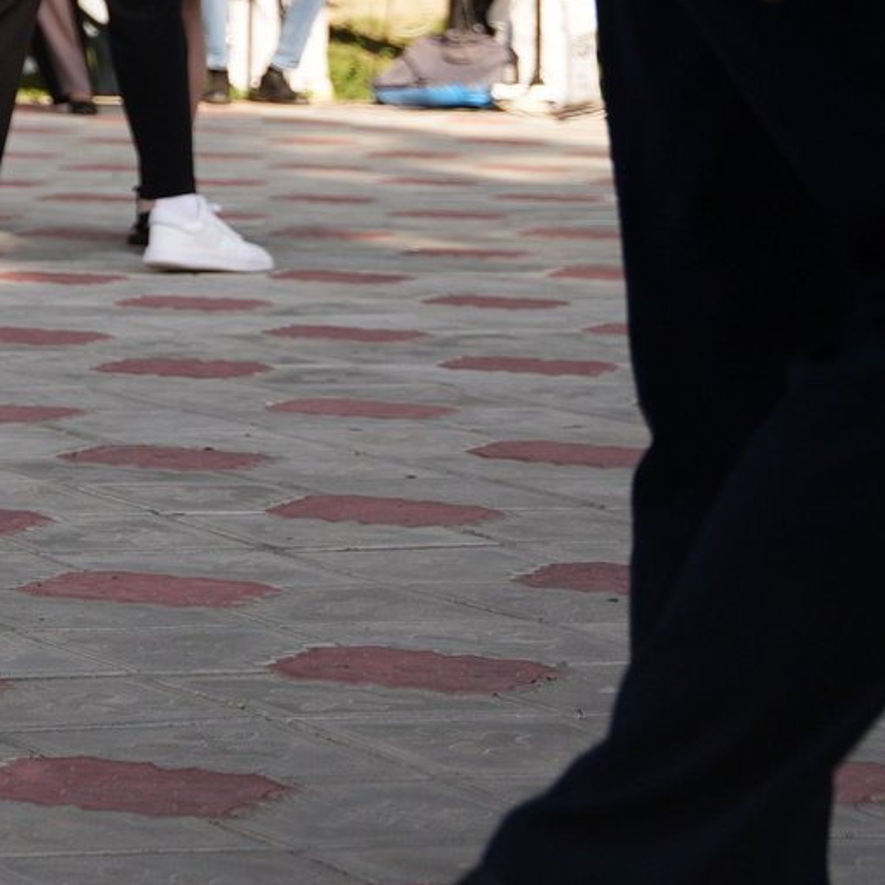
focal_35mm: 190
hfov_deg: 8.5
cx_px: -1103
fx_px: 5504
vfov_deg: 9.0
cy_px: -416
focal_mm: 44.3
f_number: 2.8
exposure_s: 1/500
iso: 160
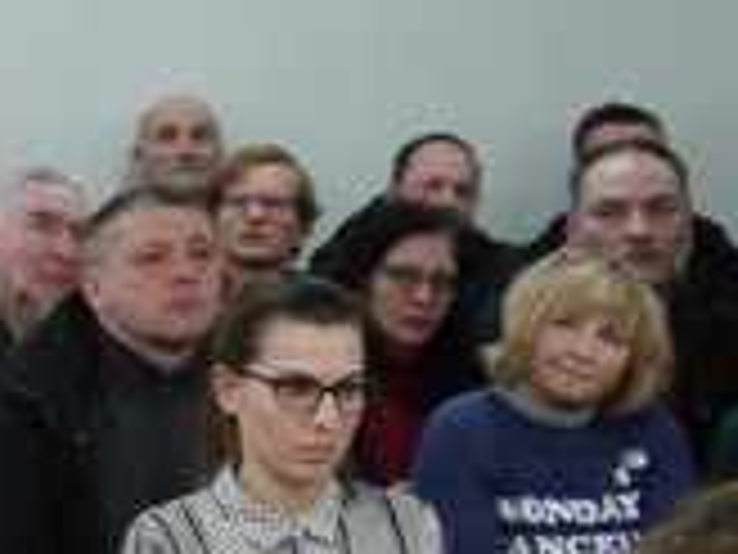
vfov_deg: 10.8
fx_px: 2921
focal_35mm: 137
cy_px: 340
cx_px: -621
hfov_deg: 12.9
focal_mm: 14
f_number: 3.5
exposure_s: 1/60
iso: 800
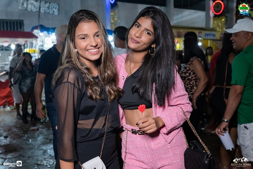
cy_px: 84
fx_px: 253
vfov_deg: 36.9
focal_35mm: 36
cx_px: 126
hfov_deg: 53.1
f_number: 2.8
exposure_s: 1/400
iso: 2500
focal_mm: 24
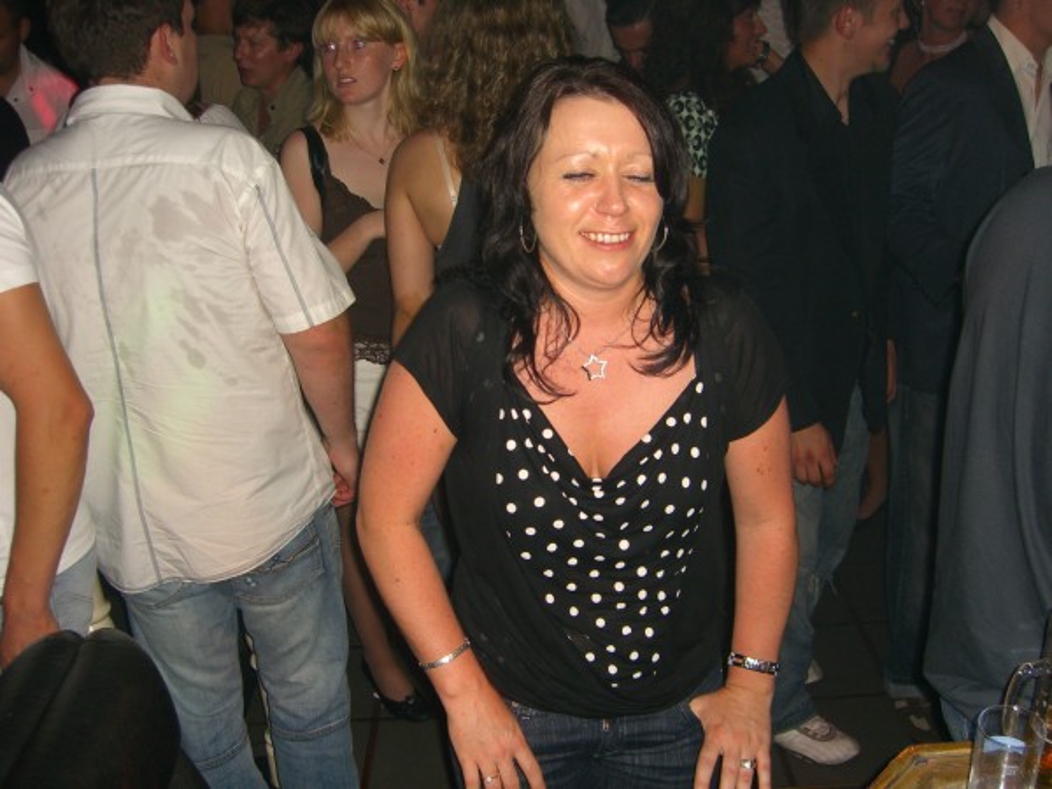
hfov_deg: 49.0
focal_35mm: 38
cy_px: 394
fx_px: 1155
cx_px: 526
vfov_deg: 37.7
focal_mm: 7.9
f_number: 2.8
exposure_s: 1/60
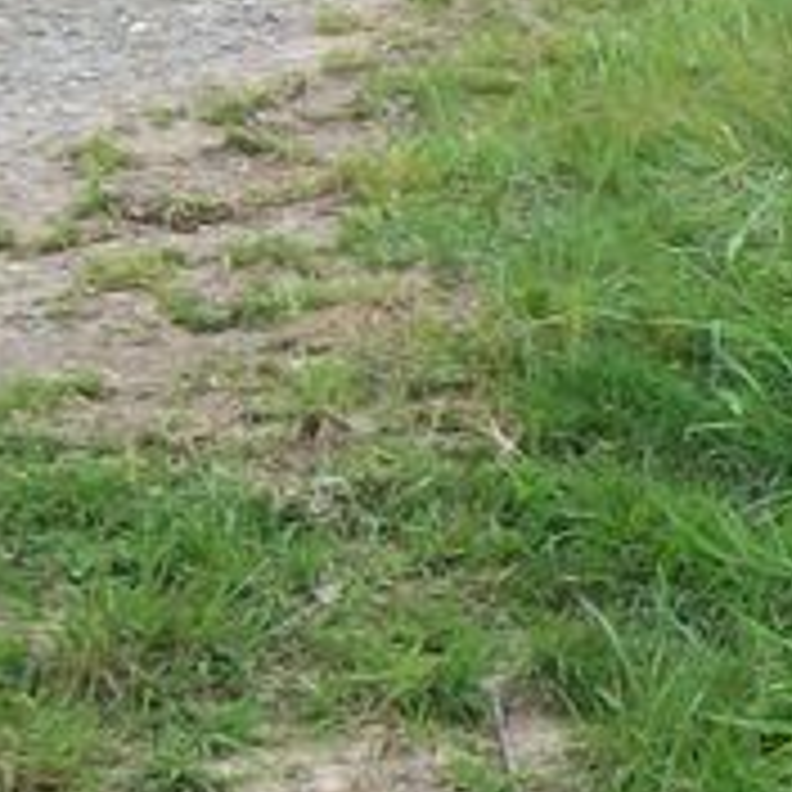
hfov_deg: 8.8
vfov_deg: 9.7
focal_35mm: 181
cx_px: 1843
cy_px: 439
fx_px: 4685
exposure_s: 1/144
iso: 80
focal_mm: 6
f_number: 2.7
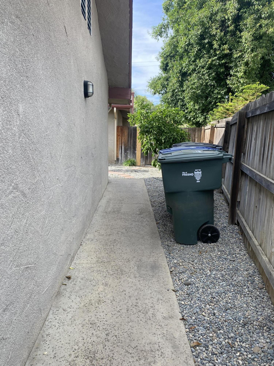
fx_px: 274
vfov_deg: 67.3
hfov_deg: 53.1
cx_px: 137
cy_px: 183
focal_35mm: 26
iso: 32
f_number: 1.8
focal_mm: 4.25
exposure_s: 1/449
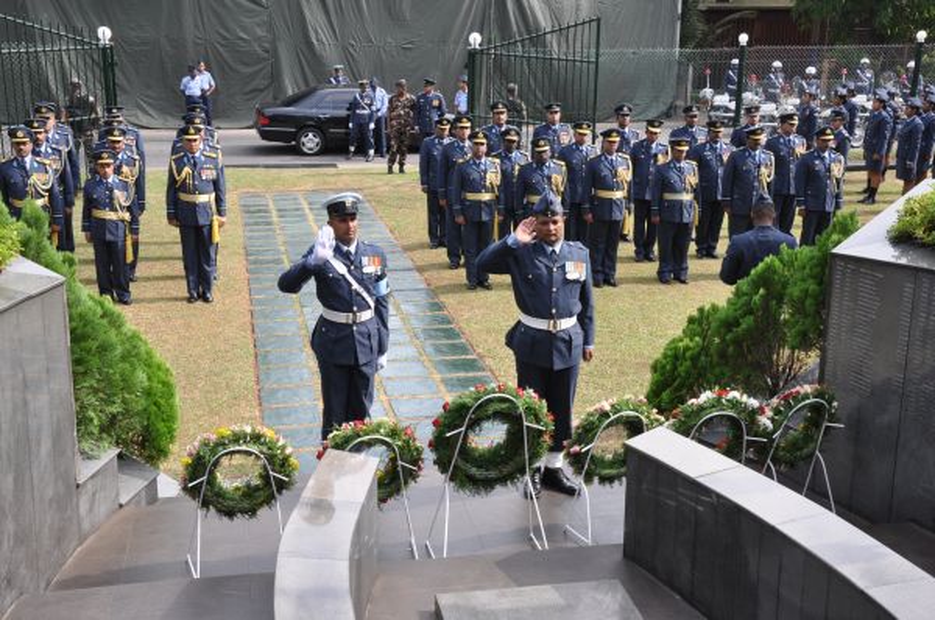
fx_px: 1167
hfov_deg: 43.7
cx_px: 468
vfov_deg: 29.8
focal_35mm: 45
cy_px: 310
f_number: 11
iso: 250
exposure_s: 1/125
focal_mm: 30
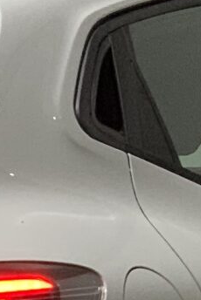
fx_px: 3360
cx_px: -198
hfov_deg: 3.4
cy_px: 357
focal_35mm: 402
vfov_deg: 5.1
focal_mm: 6
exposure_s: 1/51
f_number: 2.4
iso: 200
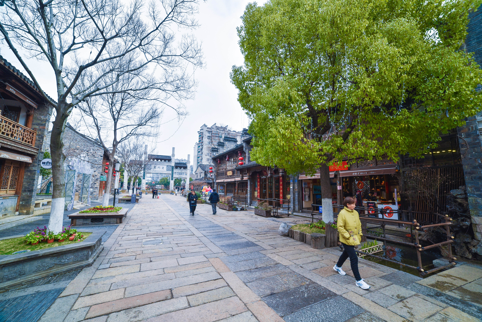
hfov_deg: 104.2
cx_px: 241
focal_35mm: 14
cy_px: 161
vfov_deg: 81.3
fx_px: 188
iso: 100
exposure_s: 1/160
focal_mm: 14
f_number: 10
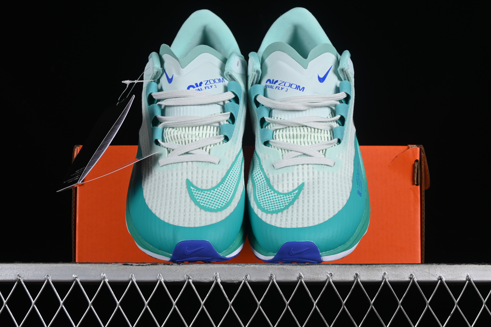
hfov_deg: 27.0
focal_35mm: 75
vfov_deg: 18.2
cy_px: 164
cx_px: 246
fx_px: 1023
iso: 160
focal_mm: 50
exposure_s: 1/80
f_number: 8
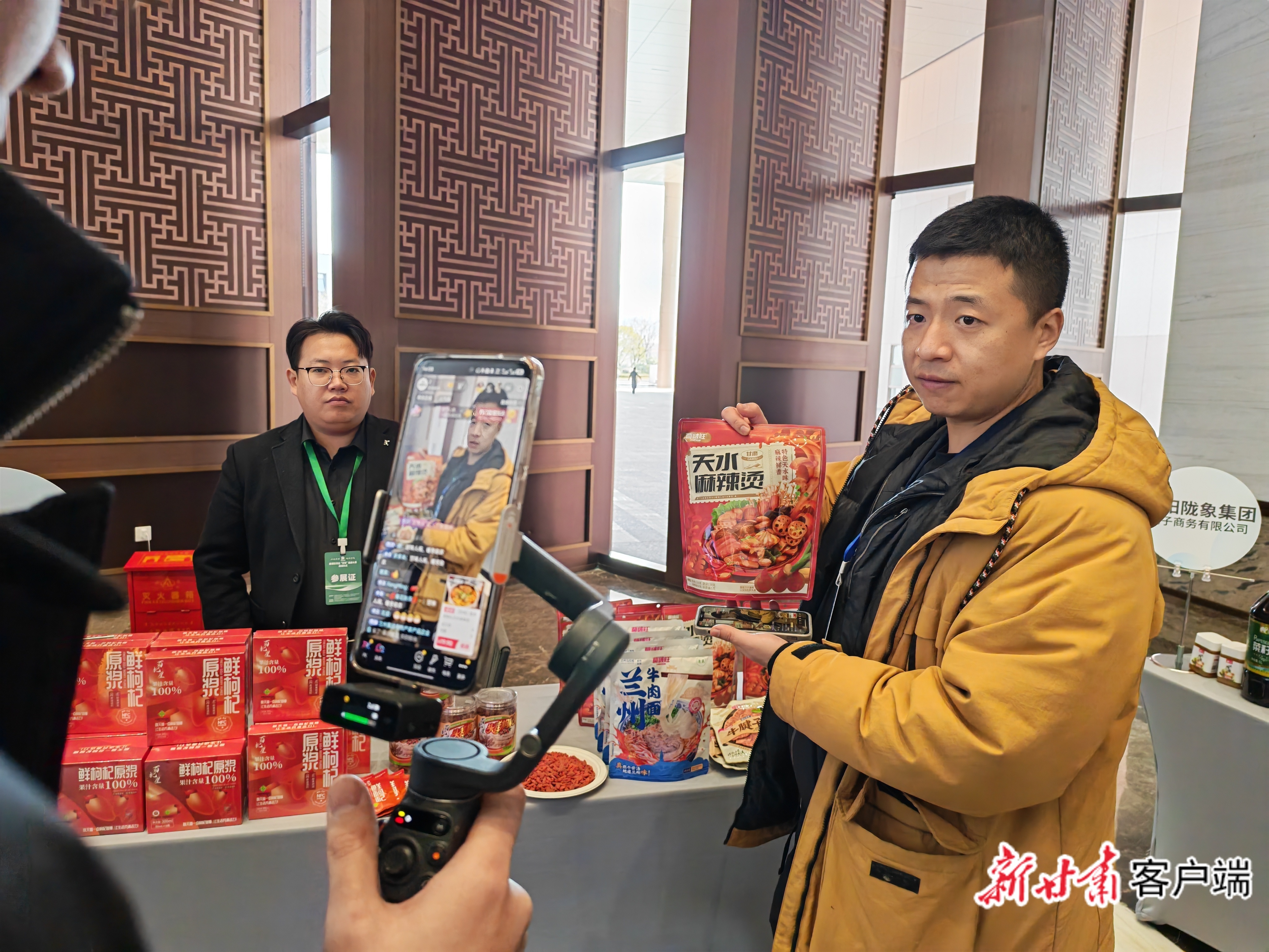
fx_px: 880
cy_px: 476
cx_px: 634
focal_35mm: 24
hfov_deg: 71.6
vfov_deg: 56.8
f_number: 1.9
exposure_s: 1/100
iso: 1600
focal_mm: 6.12
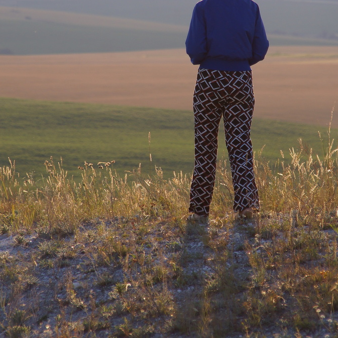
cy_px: 113
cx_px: 207
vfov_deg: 4.4
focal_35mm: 394
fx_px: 4353
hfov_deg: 4.4
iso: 200
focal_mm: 150
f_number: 6.3
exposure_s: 1/640
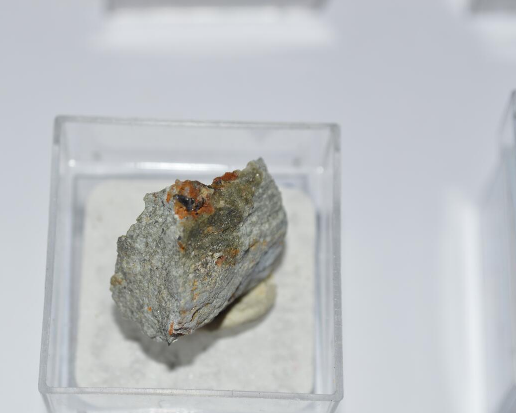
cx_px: 224
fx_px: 1429
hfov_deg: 20.5
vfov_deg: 16.4
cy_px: 207
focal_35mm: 94
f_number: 8
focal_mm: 55
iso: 100
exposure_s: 1/60
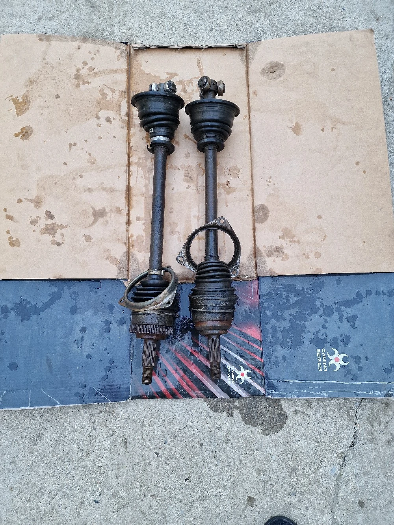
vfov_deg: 73.9
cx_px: 197
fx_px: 349
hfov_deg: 58.9
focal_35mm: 23
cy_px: 262
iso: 50
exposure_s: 1/100
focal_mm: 6.4
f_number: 1.8
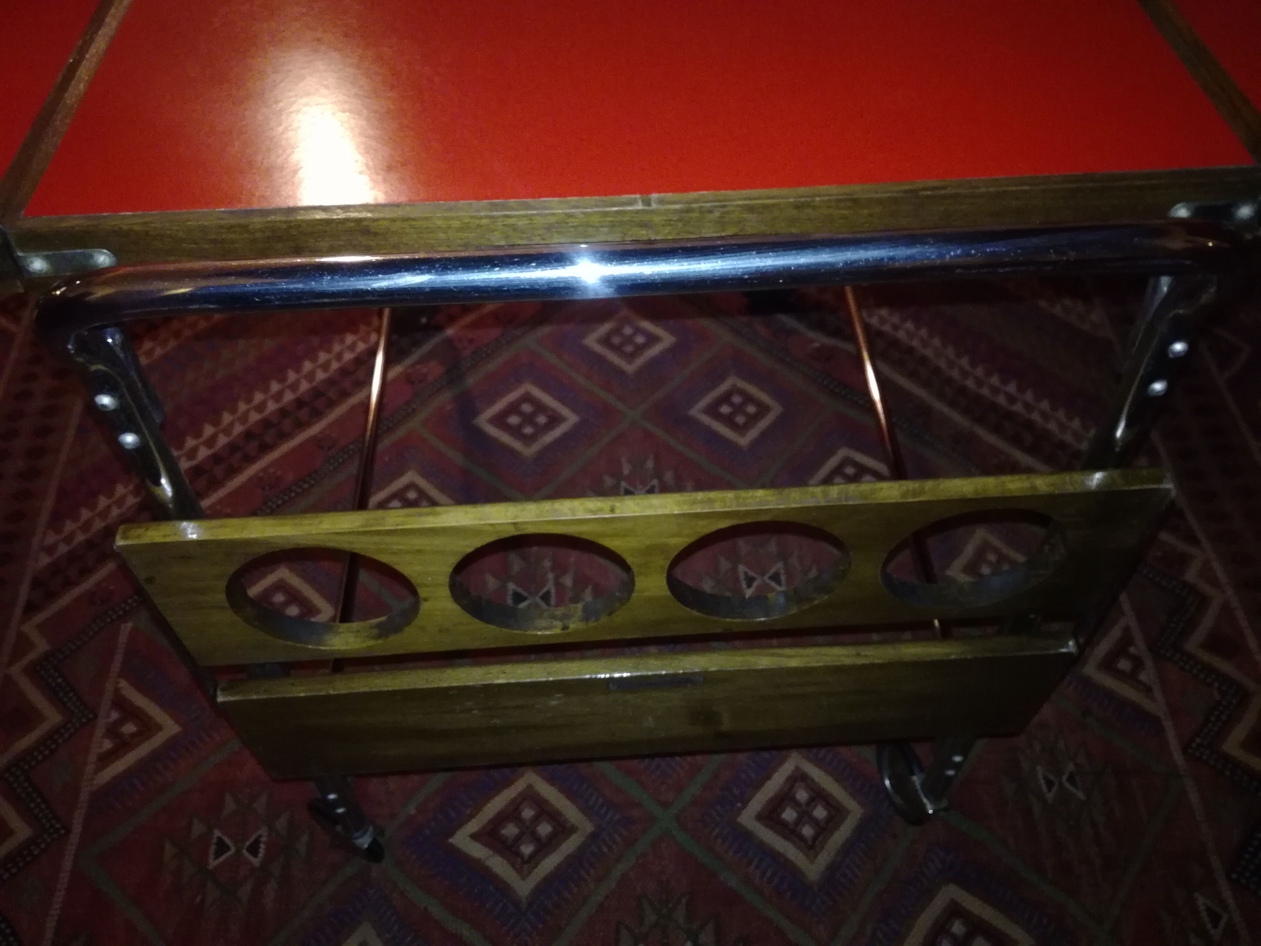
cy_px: 473
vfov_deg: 51.4
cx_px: 630
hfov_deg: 65.3
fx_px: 984
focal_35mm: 27
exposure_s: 1/16.7
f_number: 2
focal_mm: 3.79
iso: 640
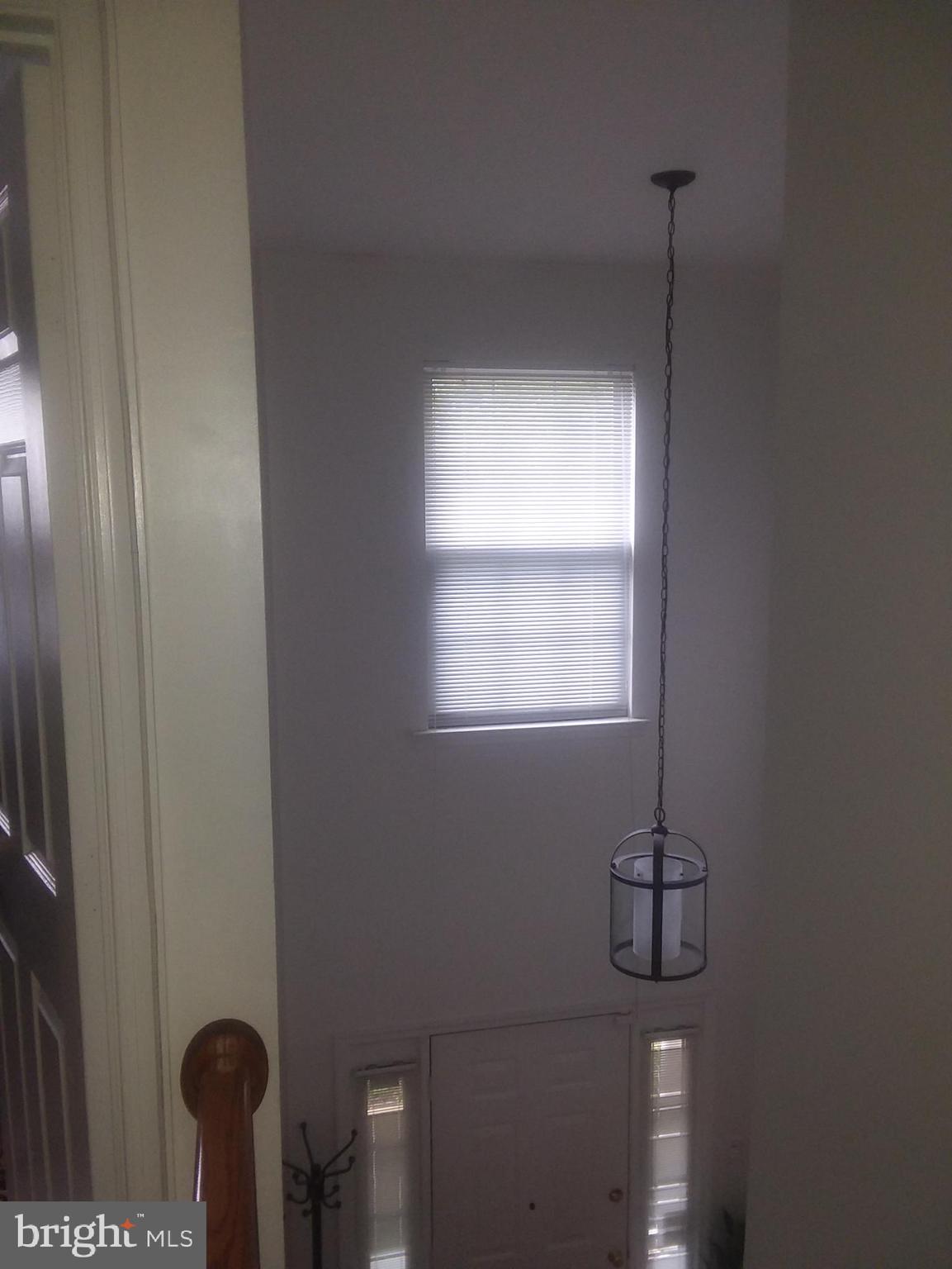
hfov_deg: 48.3
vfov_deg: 61.6
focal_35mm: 29
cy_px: 634
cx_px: 476
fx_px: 1063
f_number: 1.9
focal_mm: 2.47
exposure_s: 1/30
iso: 50
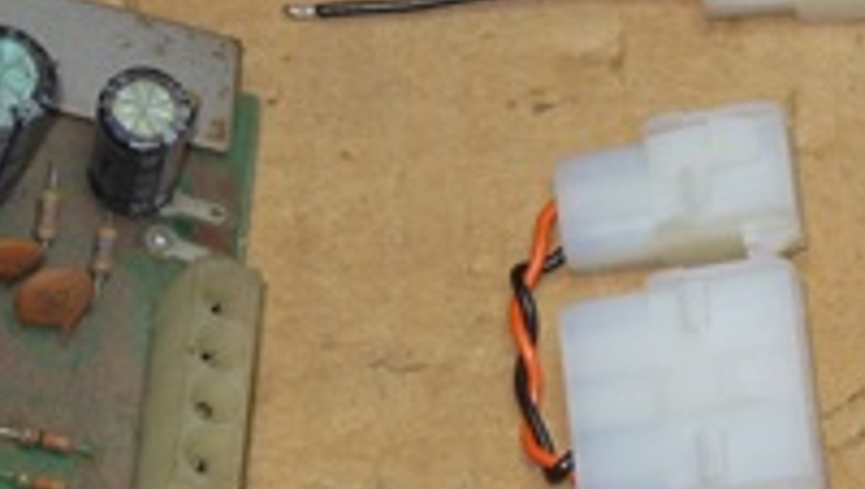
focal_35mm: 161
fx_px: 3697
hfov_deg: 13.3
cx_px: 510
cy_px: 195
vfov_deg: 7.6
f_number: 4.3
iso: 125
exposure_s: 1/60
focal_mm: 11.7
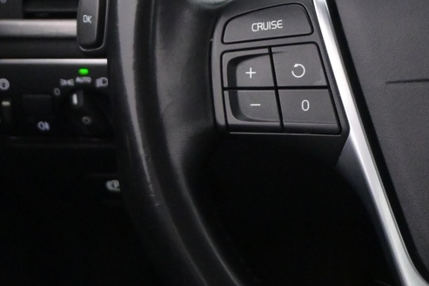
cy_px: 72
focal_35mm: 148
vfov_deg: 9.2
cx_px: 548
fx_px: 1762
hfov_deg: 13.4
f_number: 4.8
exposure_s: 1/50
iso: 3600
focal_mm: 30
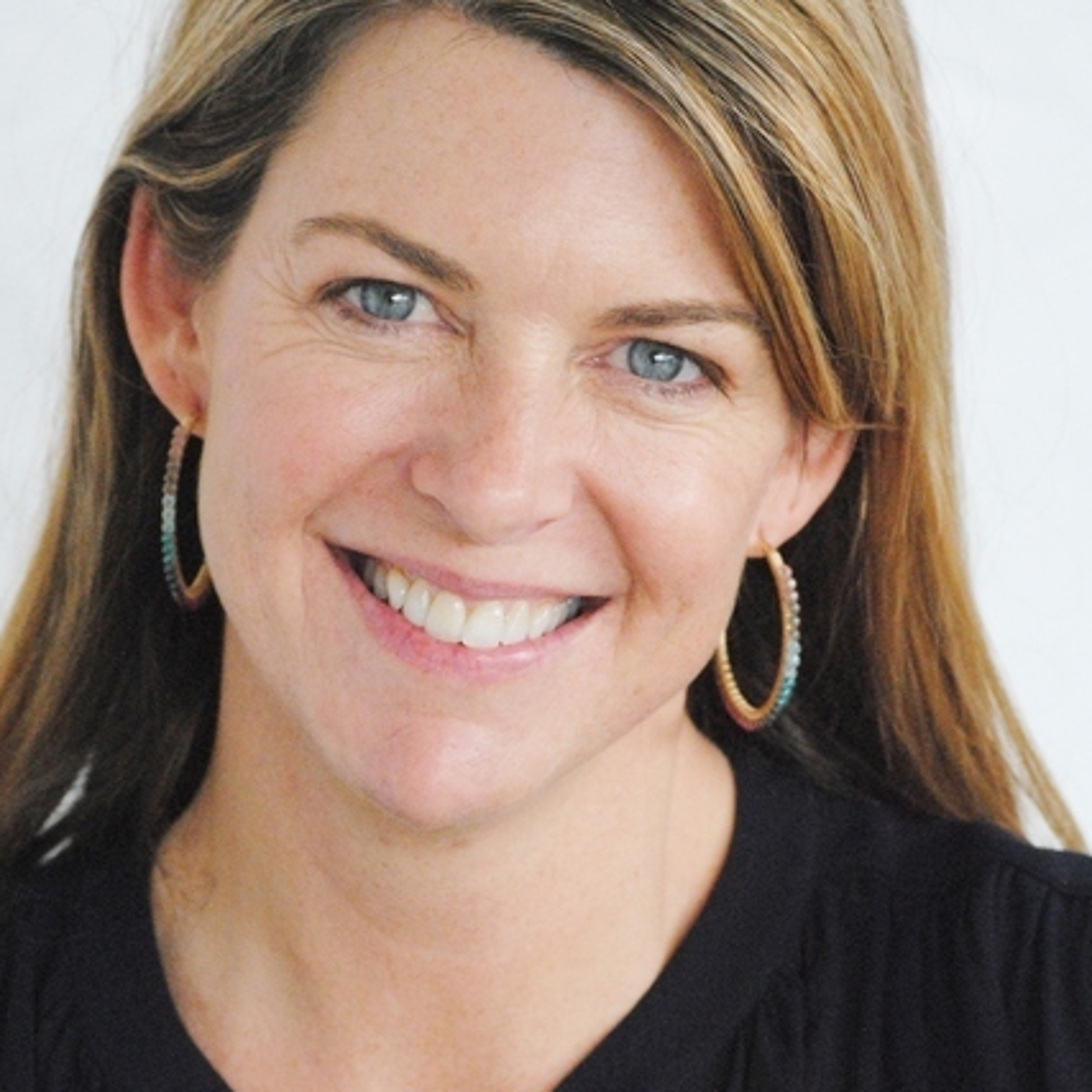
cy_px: 515
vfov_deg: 9.8
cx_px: 501
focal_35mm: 178
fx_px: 6342
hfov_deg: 9.8
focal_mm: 85
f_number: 6.3
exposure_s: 1/640
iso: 1600
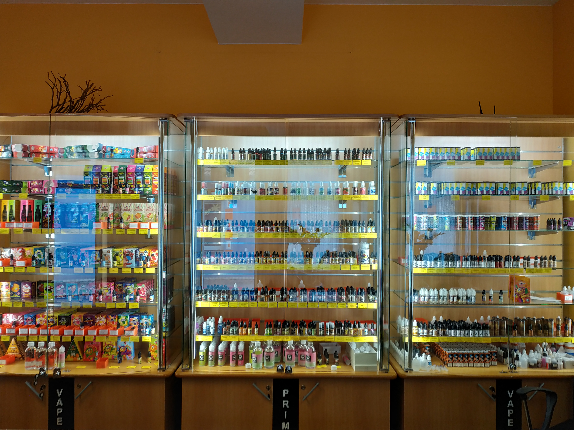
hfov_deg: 71.6
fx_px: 398
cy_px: 215
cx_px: 287
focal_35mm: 24
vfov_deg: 56.8
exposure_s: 1/50
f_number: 1.9
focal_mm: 3.94
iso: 125
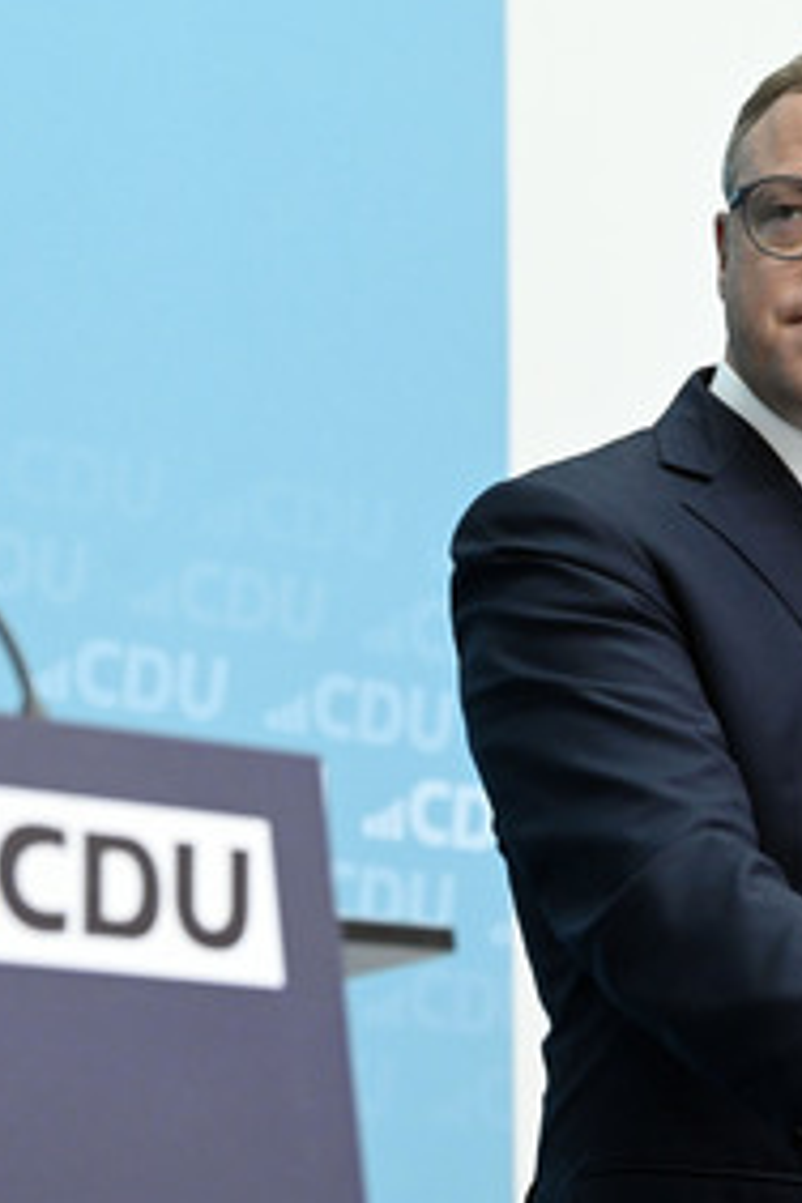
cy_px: 627
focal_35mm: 208
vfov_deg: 9.9
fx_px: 6950
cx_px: 800
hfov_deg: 6.6
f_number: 5.6
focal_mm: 130
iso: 4000
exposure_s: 1/500
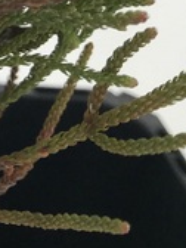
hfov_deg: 9.9
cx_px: -247
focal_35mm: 133
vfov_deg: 13.3
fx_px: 953
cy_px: -208
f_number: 1.8
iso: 20
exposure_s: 1/371
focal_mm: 3.99
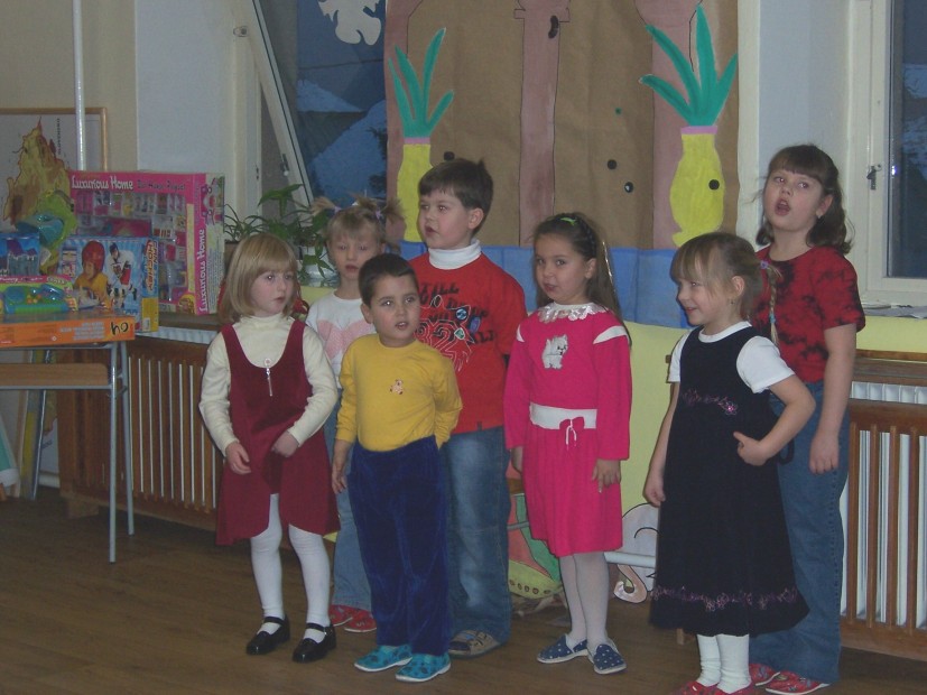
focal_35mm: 73
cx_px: 464
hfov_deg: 26.7
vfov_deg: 20.2
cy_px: 348
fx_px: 1955
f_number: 4.3
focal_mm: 12.1
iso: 140
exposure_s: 1/90
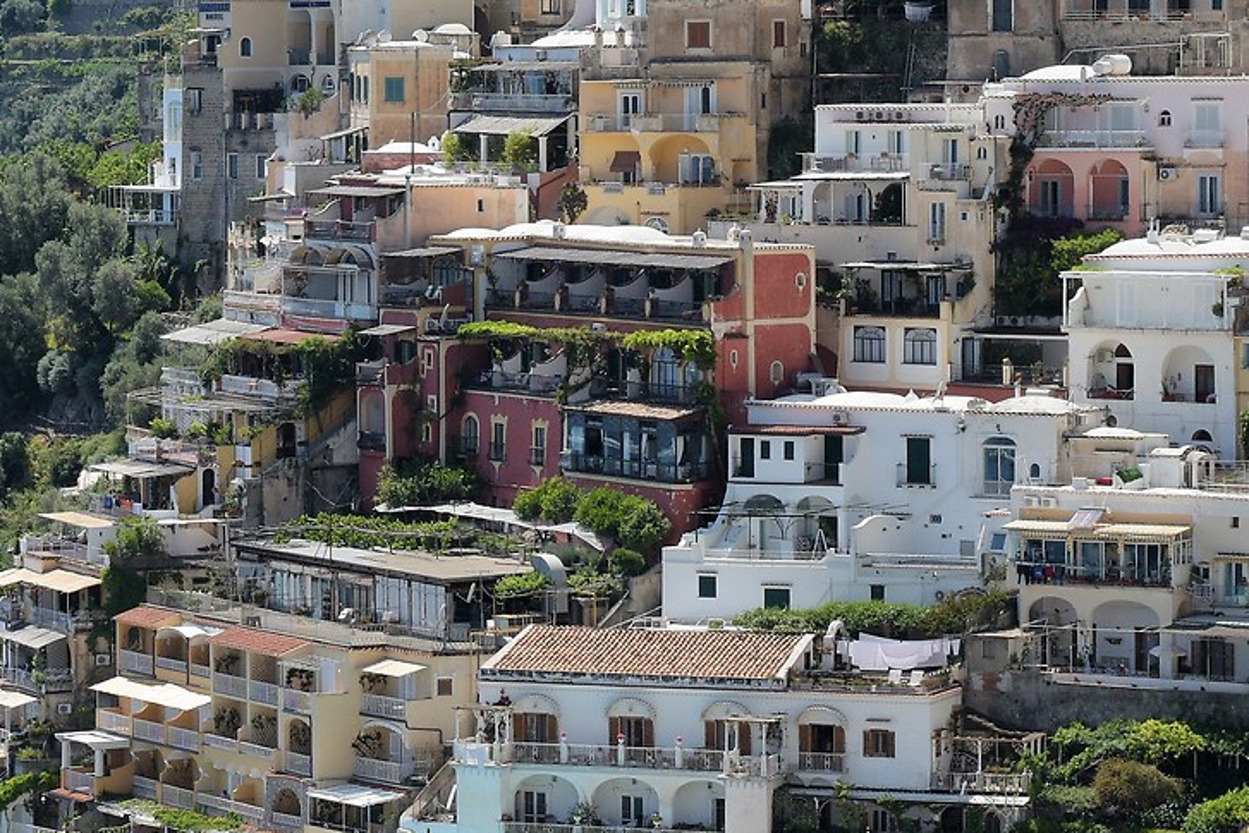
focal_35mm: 165
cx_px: 101
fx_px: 5725
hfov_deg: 12.3
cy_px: 262
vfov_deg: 8.3
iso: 320
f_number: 10
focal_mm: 50
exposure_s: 1/800
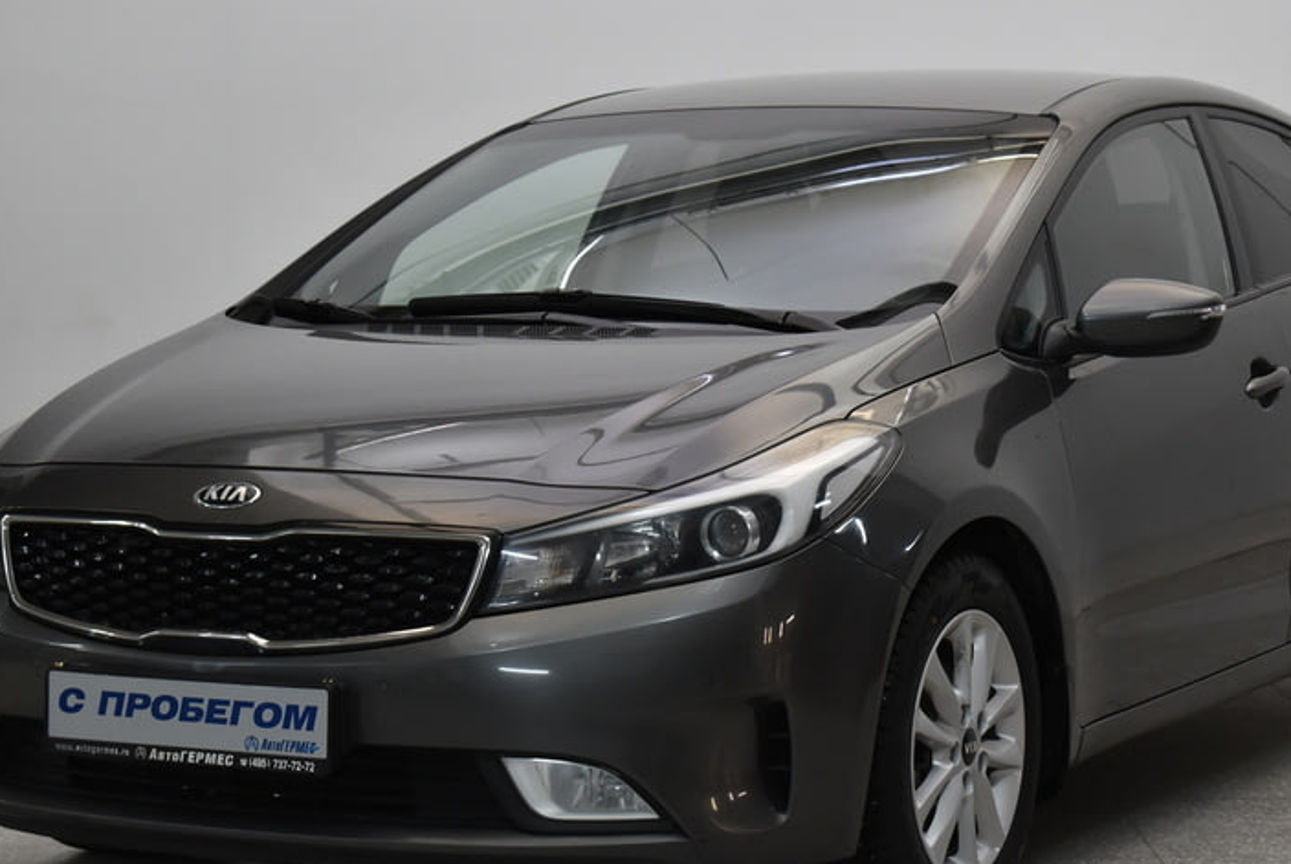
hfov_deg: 22.1
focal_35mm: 92
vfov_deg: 14.9
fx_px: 3303
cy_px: 515
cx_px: 713
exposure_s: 1/80
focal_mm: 48
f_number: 5.3
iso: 1000
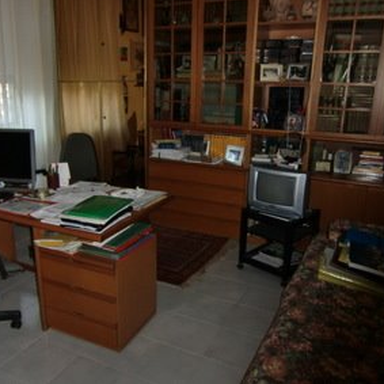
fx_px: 377
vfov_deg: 54.0
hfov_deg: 53.9
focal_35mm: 30
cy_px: 182
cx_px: 171
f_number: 3.2
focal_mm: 4.3
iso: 125
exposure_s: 1/20
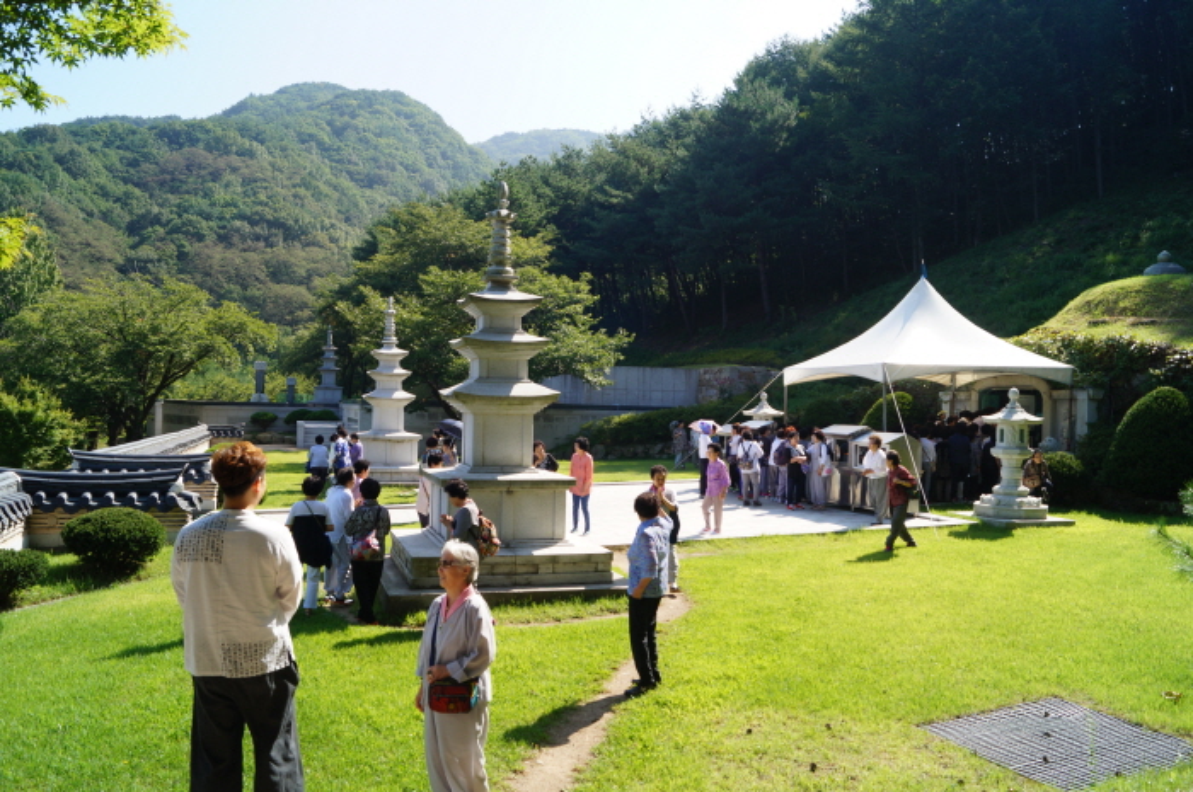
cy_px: 396
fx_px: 894
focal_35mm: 27
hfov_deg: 67.4
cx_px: 596
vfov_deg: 47.8
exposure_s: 1/80
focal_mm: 18
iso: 100
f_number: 9
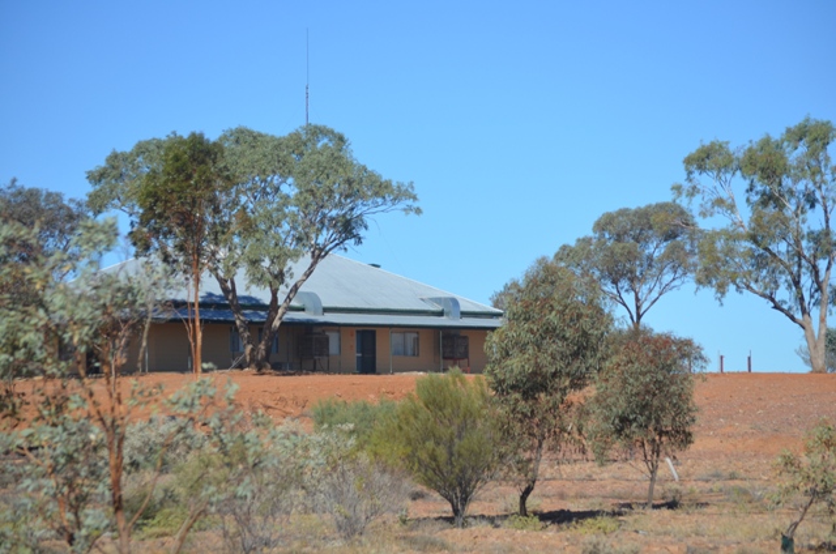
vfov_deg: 10.1
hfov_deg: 15.2
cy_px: 277
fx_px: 3129
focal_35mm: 135
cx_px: 418
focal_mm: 90
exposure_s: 1/640
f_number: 6.3
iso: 200
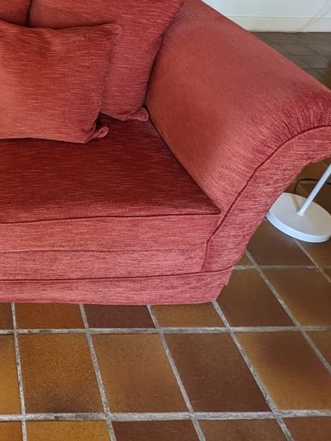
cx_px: -23
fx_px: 395
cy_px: 121
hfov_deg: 38.5
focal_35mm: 31
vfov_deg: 56.1
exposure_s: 1/23.8
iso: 112
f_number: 2.2
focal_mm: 2.22
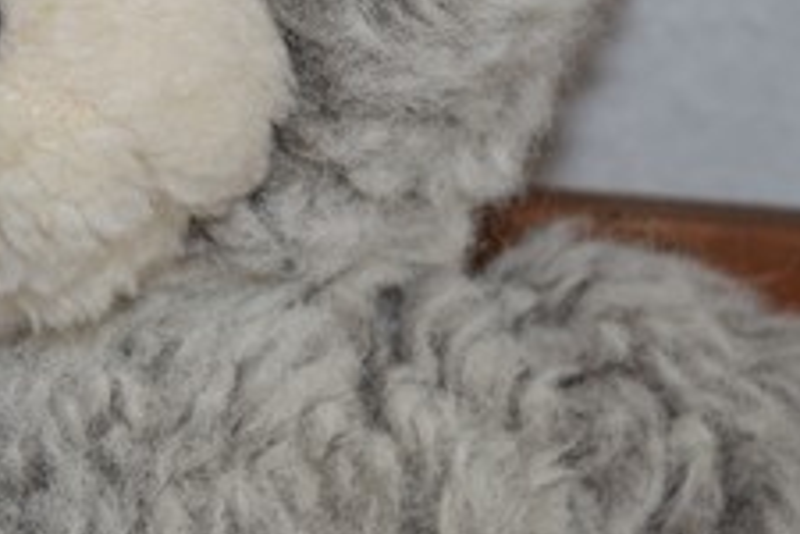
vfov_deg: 8.7
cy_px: -155
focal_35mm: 156
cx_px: -21
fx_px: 3466
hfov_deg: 13.0
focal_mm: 36
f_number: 7.1
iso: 450
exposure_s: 1/60
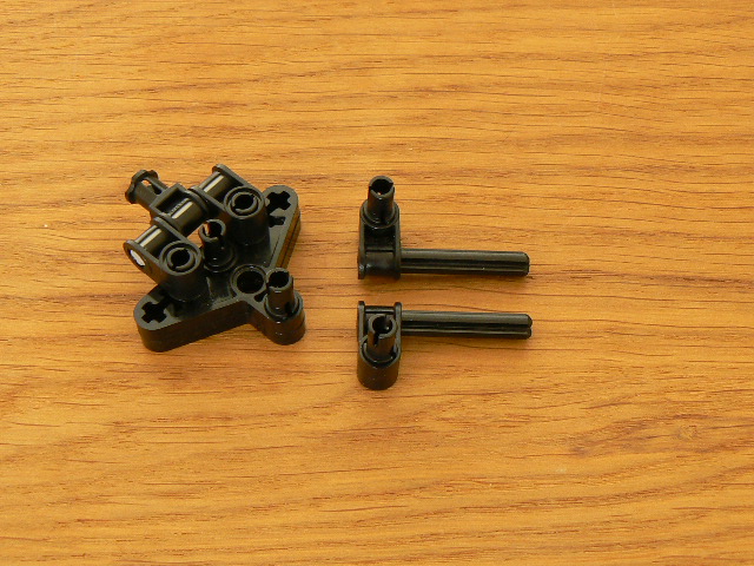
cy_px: 283
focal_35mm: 56
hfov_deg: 34.3
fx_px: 1220
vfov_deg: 26.1
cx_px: 377
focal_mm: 6.8
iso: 100
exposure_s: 1
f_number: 3.6
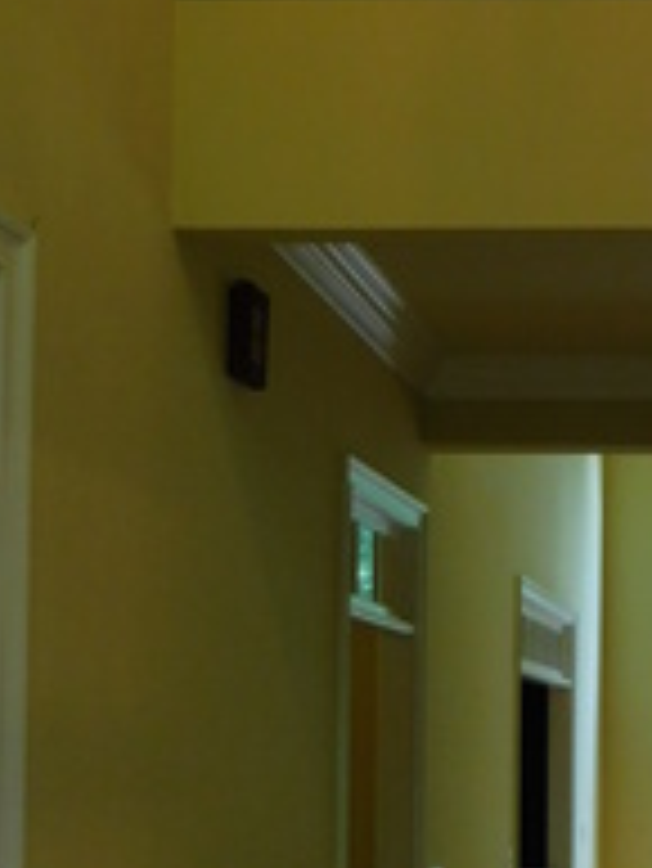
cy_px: 729
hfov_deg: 20.0
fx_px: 1731
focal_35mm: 69
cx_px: 780
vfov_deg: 27.4
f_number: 3
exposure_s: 1/30
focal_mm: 4
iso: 160
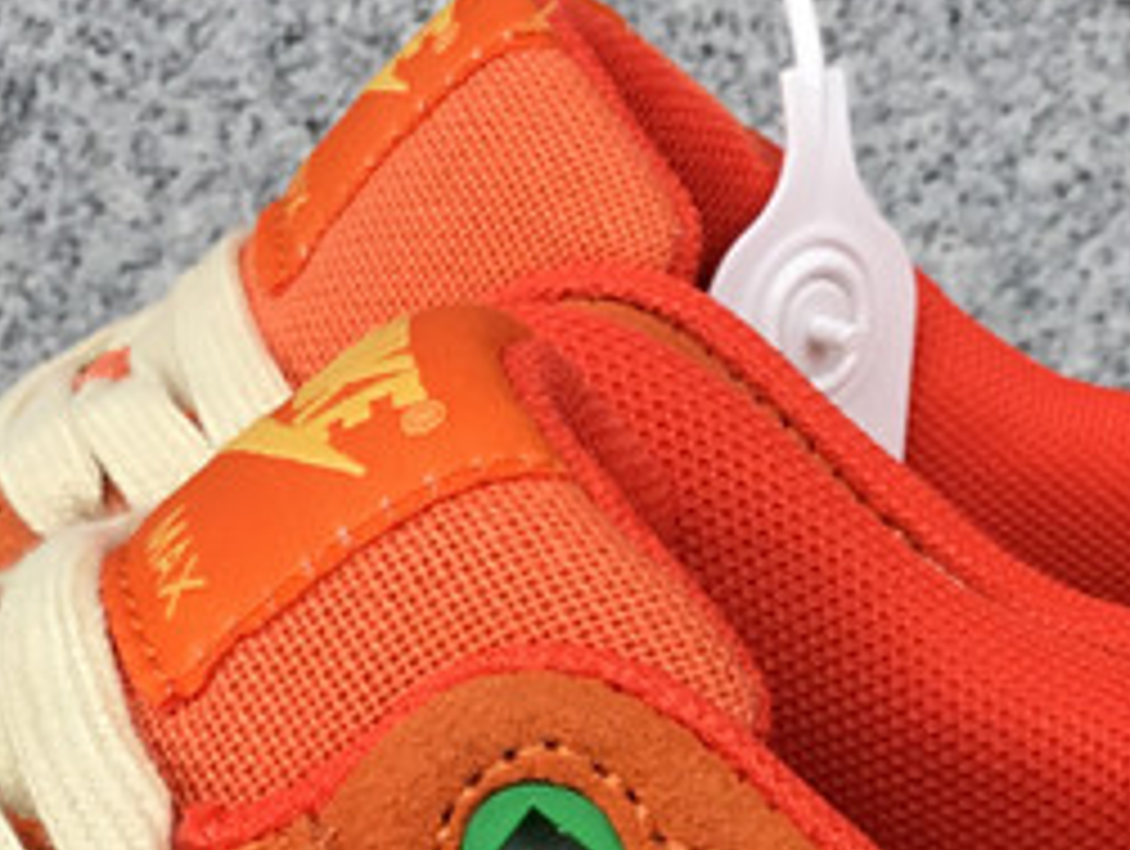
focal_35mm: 111
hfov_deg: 17.7
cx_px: 536
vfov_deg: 12.9
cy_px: 1109
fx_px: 3629
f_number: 2.4
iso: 32
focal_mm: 3.3
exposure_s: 1/100
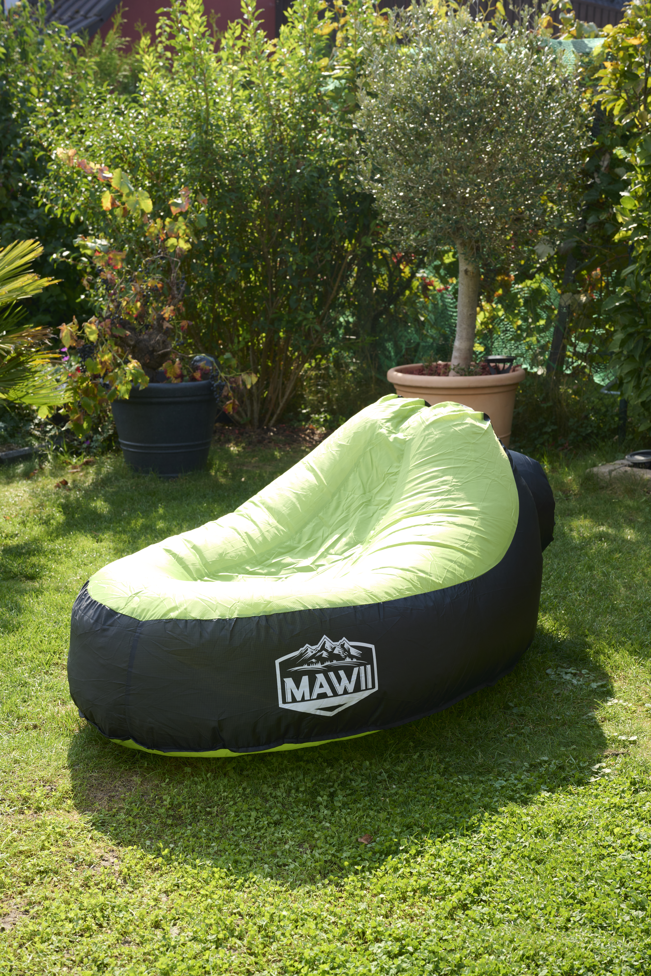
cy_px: 488
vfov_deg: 39.6
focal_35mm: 50
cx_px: 326
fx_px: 1356
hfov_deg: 27.0
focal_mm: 50
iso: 200
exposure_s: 1/160
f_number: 8
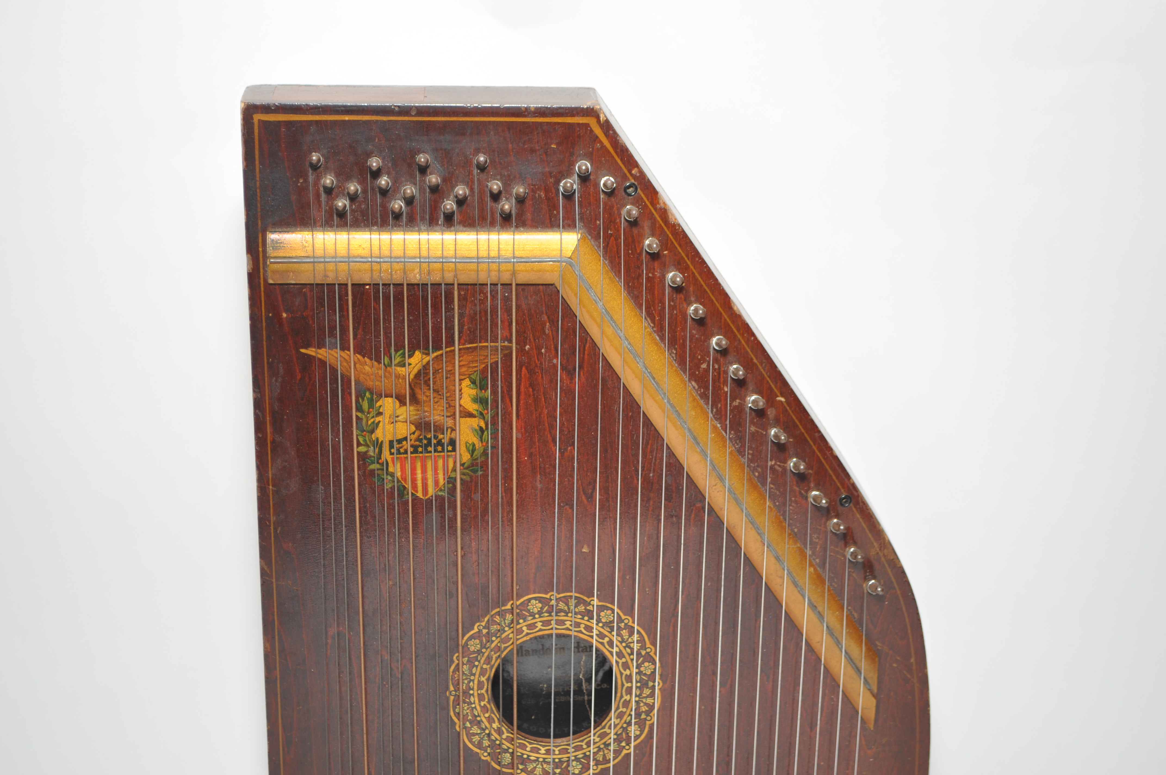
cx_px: 583
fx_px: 2135
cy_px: 388
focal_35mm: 66
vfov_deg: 20.6
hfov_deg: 30.5
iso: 200
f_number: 5.6
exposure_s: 1/15
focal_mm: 44
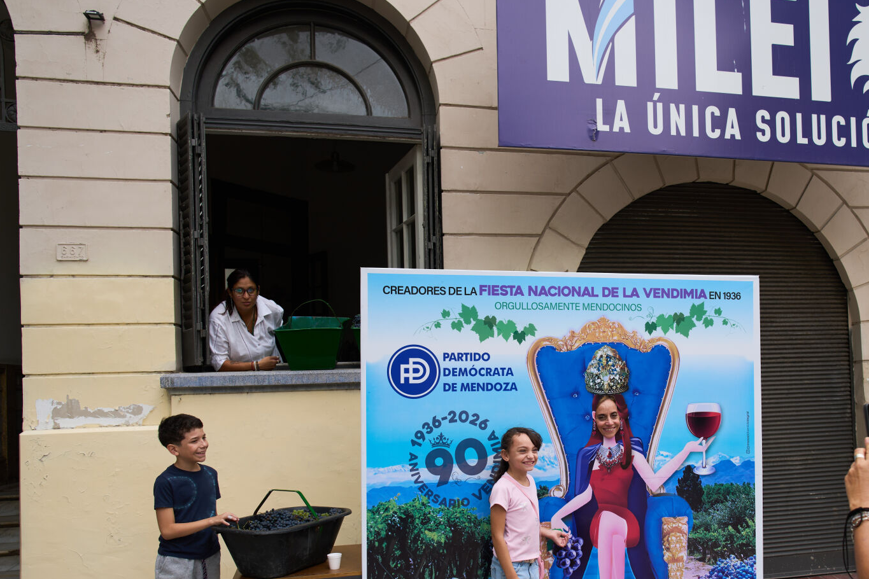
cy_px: 357
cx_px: 541
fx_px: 748
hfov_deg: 59.5
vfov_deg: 42.1
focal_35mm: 31
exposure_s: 1/500
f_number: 4
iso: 100
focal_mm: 24
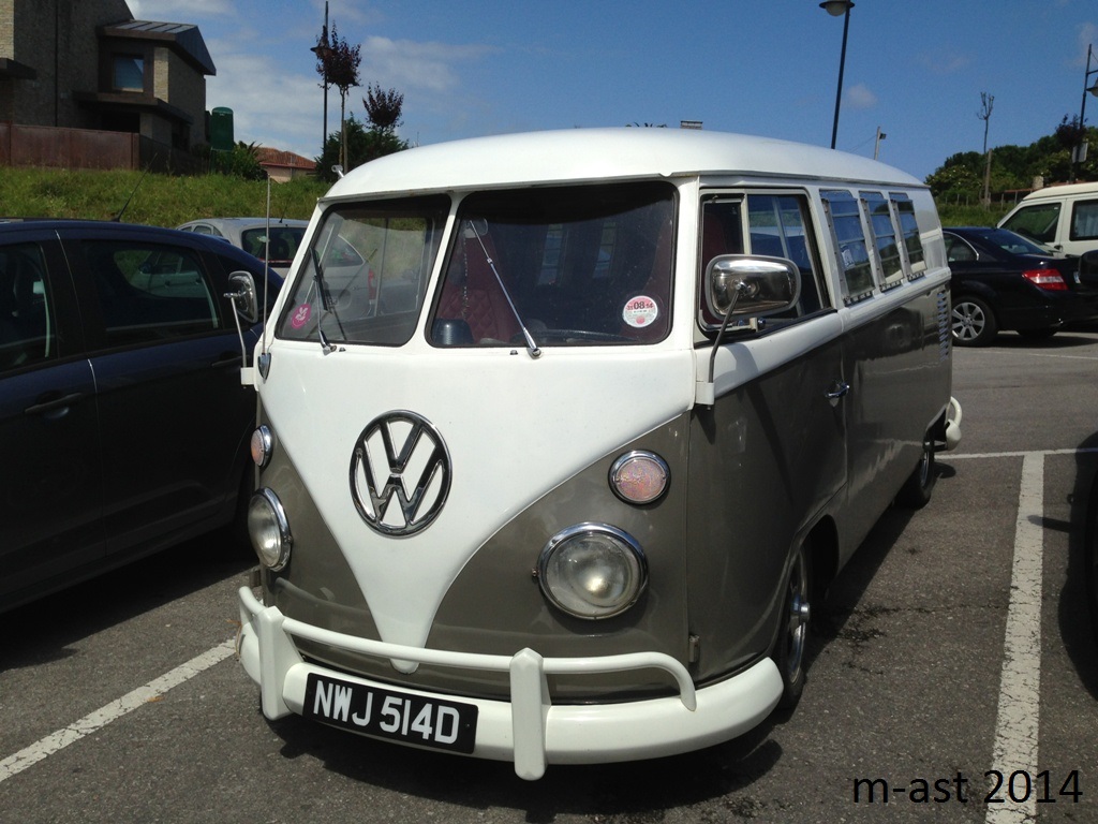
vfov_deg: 42.9
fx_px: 1047
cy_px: 412
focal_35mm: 33
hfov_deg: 55.4
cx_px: 549
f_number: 2.4
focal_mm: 4.13
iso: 50
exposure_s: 1/2710
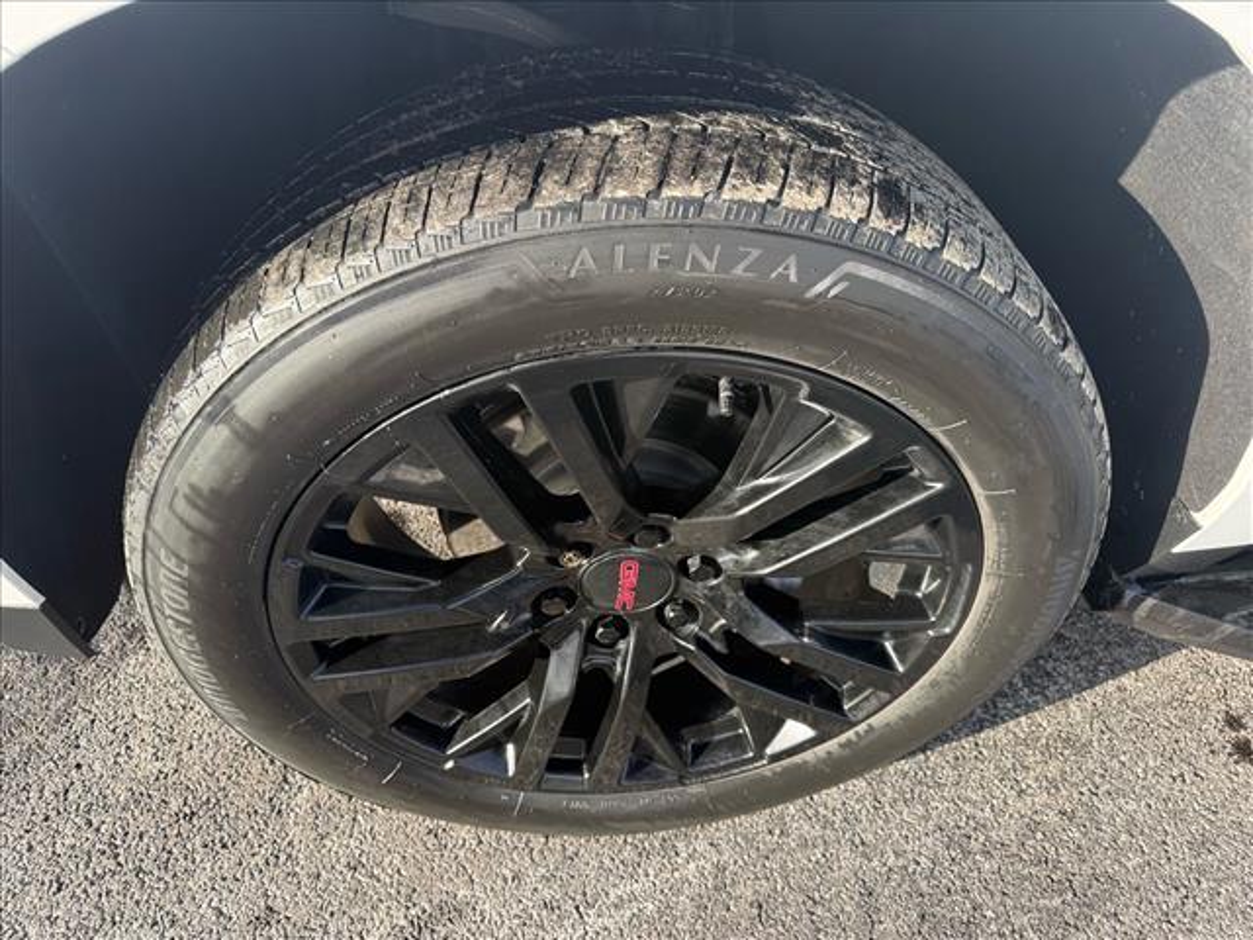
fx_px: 869
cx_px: 626
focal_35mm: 24
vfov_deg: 56.8
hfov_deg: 71.6
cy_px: 470
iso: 100
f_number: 1.78
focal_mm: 6.76
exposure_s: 1/888
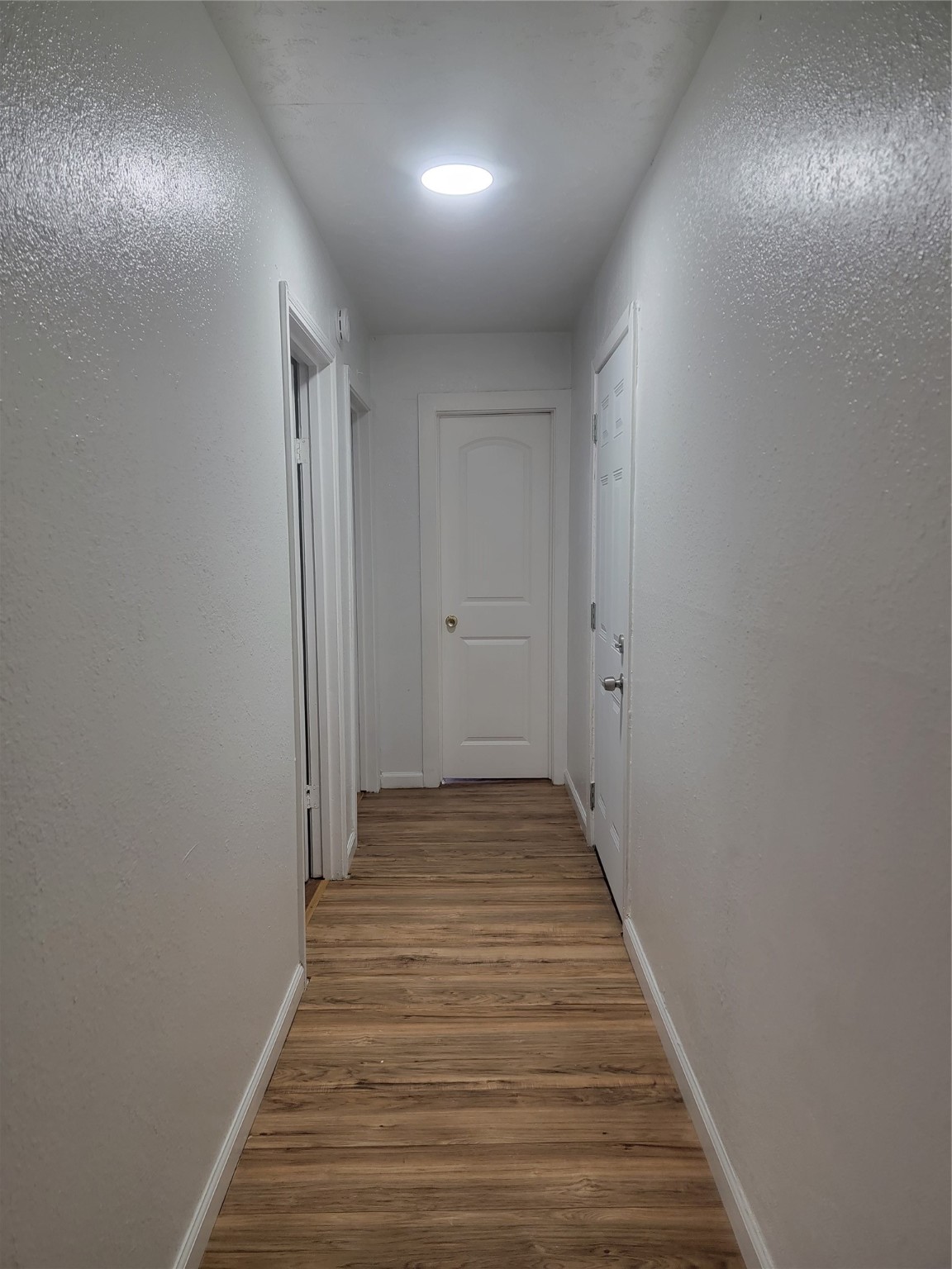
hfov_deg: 56.8
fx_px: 880
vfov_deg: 71.6
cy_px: 634
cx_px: 476
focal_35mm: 24
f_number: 1.8
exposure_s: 1/120
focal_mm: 6.7
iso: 250
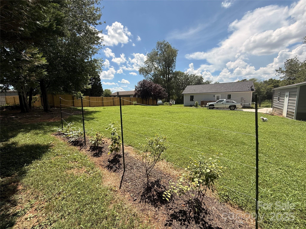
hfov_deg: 102.1
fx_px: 124
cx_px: 153
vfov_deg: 85.7
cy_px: 114
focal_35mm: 14
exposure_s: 1/1534
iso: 50
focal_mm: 2.22
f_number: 2.2
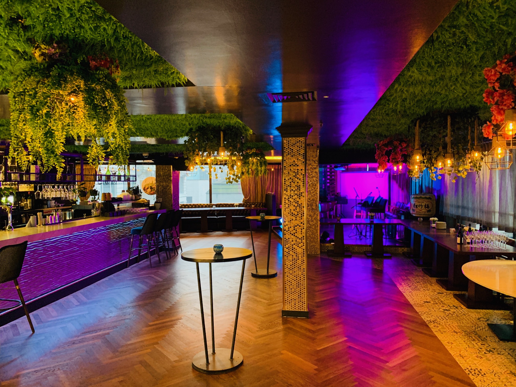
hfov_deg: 67.3
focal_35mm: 26
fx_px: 388
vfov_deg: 53.1
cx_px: 258
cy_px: 194
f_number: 1.8
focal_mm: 4.25
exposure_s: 1/33
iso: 400
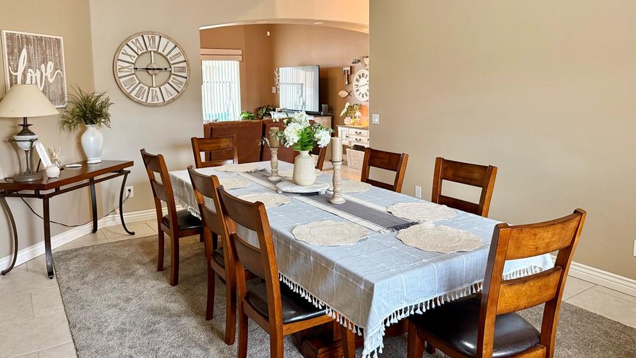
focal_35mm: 27
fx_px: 455
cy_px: 135
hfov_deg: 69.9
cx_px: 317
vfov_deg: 42.6
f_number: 1.78
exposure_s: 1/60
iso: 320
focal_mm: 6.76
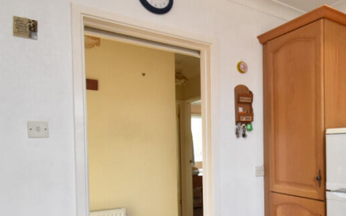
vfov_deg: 41.4
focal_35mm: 30
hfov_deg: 55.5
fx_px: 283
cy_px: 139
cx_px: 304
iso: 1250
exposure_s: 1/60
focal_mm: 10
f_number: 10
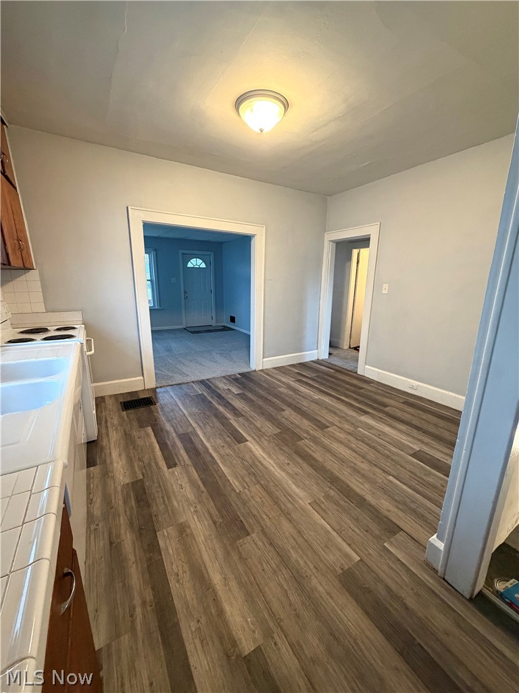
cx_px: 260
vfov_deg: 102.1
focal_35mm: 14
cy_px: 346
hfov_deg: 85.7
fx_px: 280
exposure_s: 1/60
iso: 400
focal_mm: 2.22
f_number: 2.2
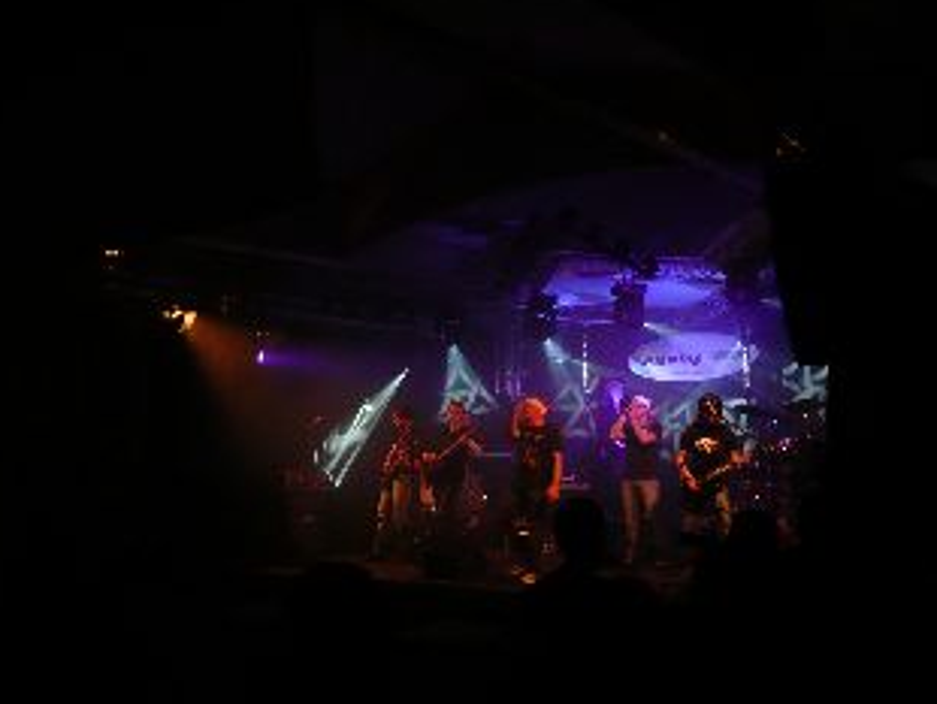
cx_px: 461
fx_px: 975
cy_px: 384
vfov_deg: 39.7
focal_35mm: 36
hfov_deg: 51.3
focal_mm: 4.6
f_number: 3.3
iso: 200
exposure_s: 1/8
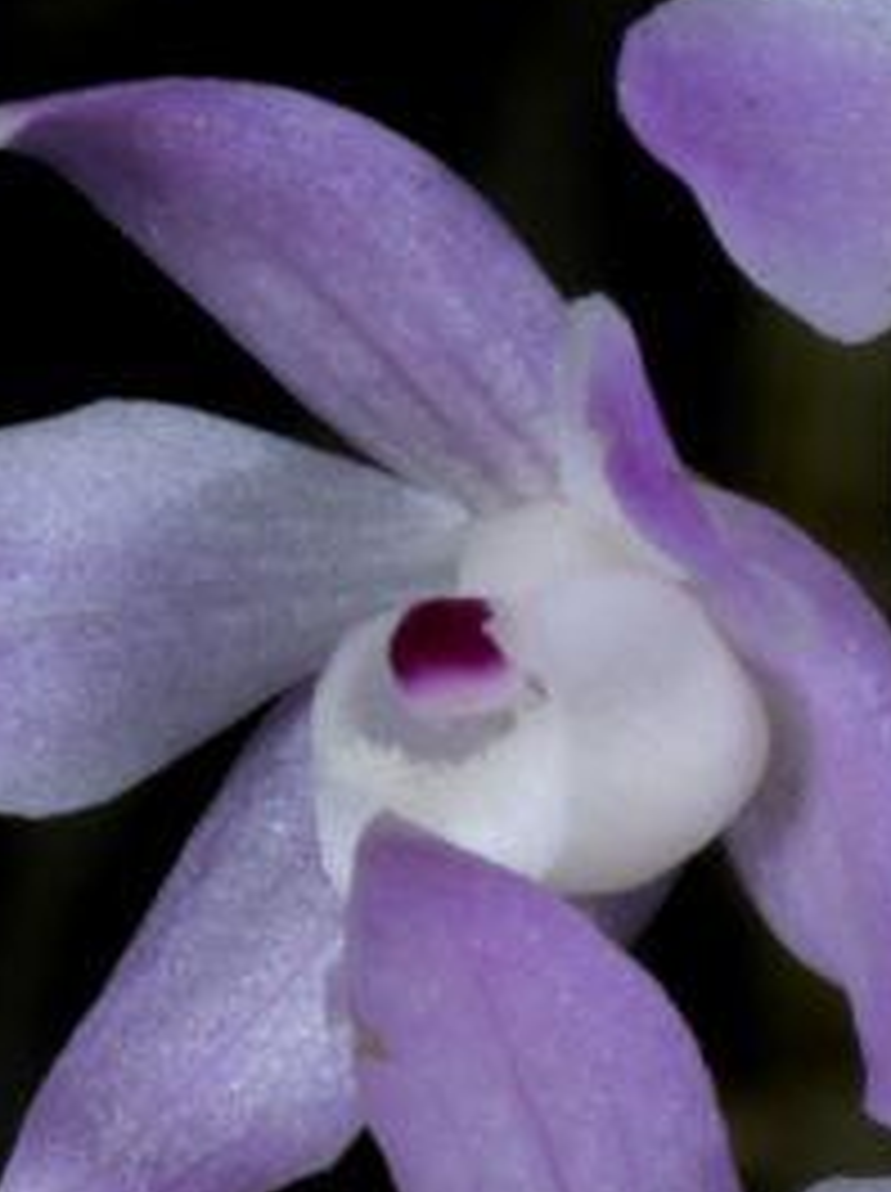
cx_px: 1274
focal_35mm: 335
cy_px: 893
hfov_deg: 4.4
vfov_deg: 5.9
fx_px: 11525
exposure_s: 1/250
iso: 64
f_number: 51
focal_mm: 90
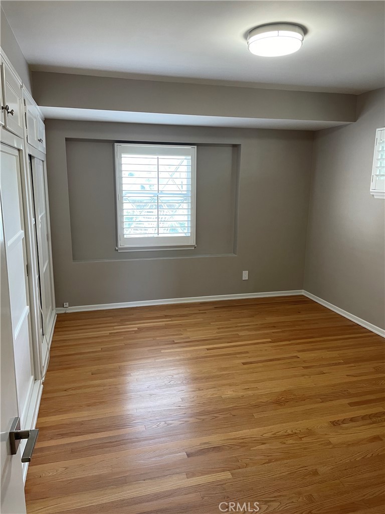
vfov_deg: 67.3
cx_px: 192
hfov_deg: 53.1
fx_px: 386
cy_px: 257
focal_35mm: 26
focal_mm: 4.2
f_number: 1.6
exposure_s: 1/60
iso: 125
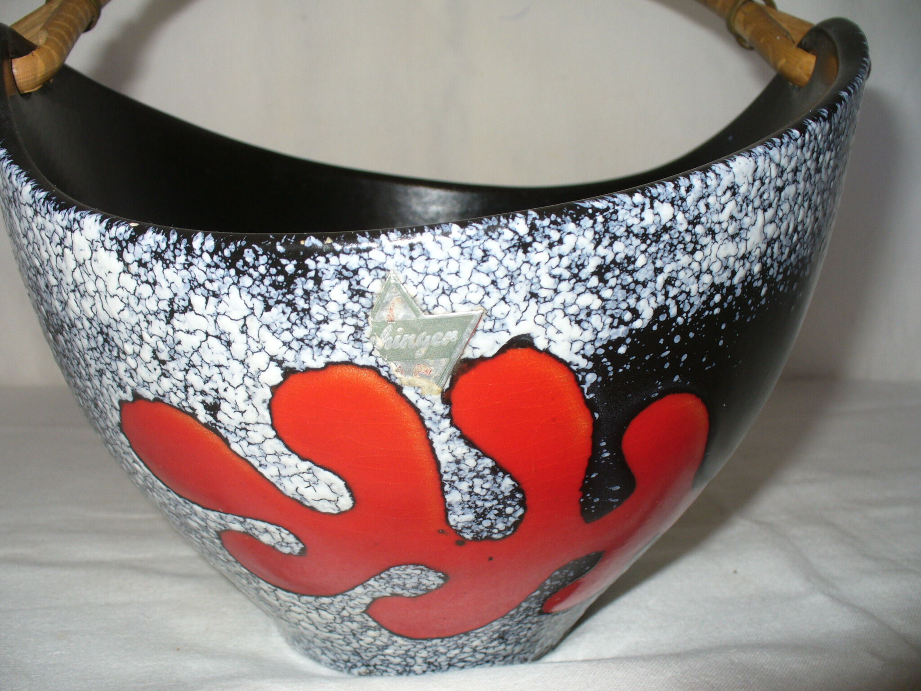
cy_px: 346
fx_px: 984
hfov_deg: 50.1
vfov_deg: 38.7
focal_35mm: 37
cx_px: 460
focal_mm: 6.1
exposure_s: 1/30
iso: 80
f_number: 2.8
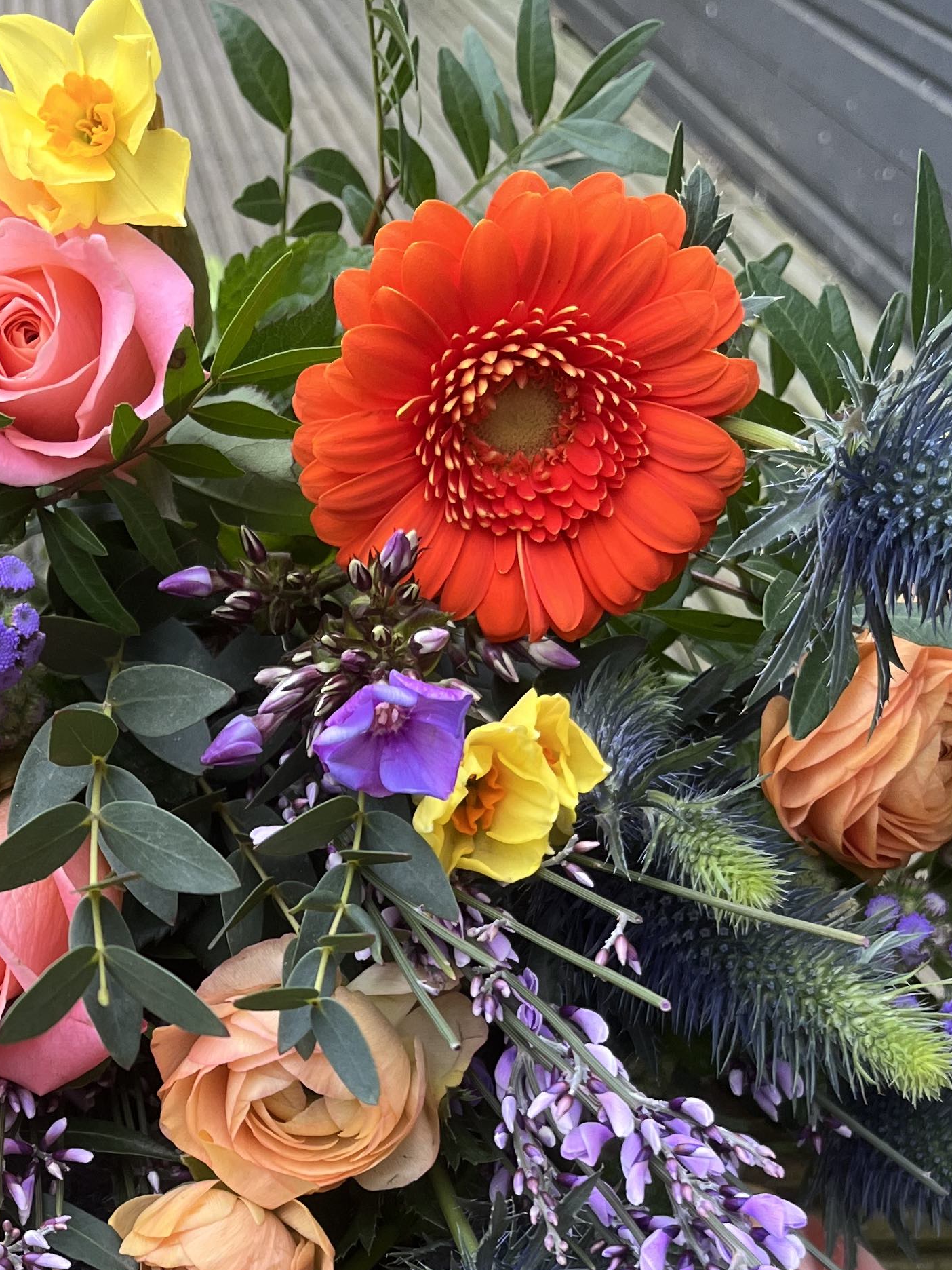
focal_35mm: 56
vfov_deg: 32.7
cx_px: 216
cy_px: 1138
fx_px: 2053
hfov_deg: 25.7
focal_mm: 5.1
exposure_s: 1/121
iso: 125
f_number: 1.6
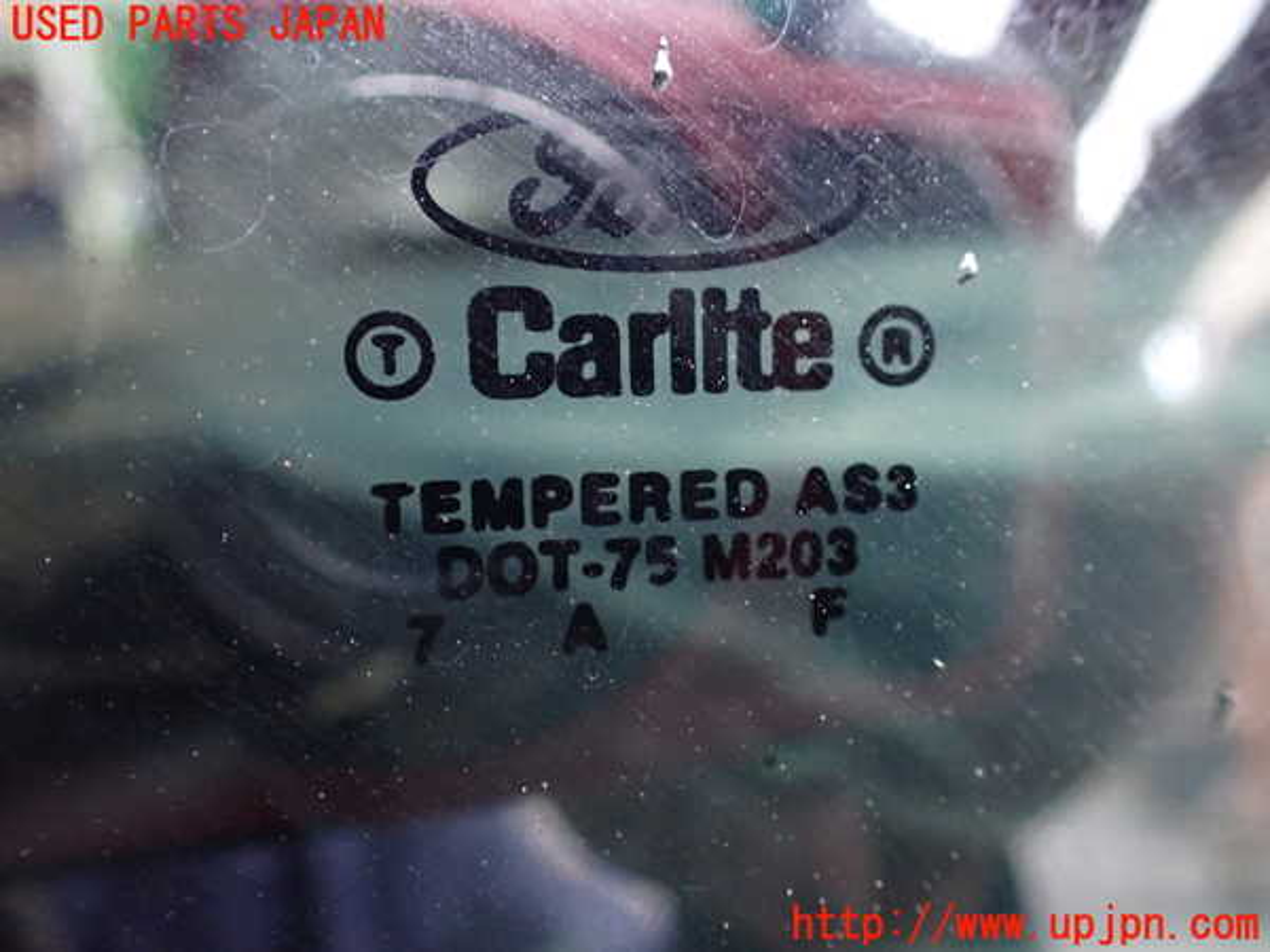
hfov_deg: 60.0
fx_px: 1101
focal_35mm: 30
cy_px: 476
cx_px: 635
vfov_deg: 46.8
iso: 800
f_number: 2.3
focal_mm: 5.4
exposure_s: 1/125
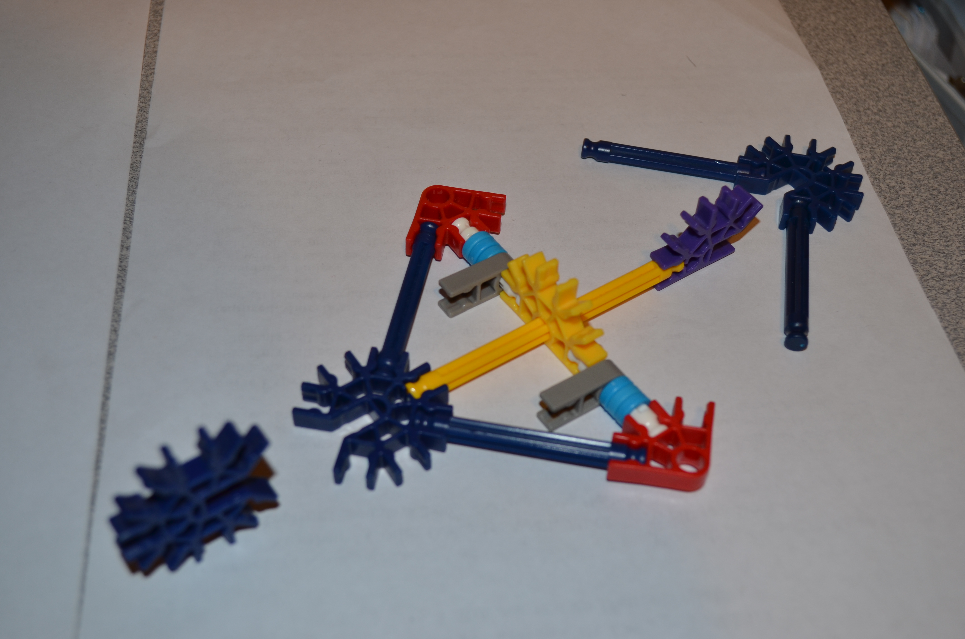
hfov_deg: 45.0
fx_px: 1164
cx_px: 482
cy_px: 320
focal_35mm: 44
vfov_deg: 30.7
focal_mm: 29
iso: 200
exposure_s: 1/30
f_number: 5.6
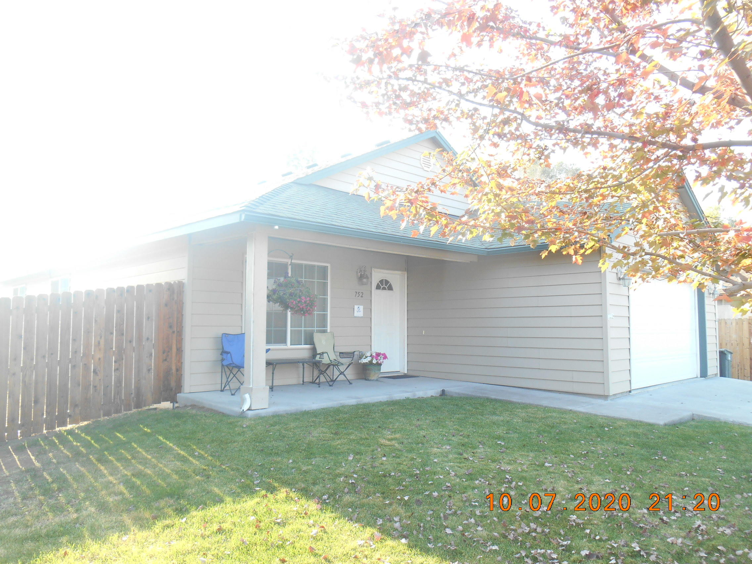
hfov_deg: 67.3
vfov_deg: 53.1
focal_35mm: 26
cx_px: 376
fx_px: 565
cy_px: 282
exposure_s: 1/50
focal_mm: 4.7
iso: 80
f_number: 3.4
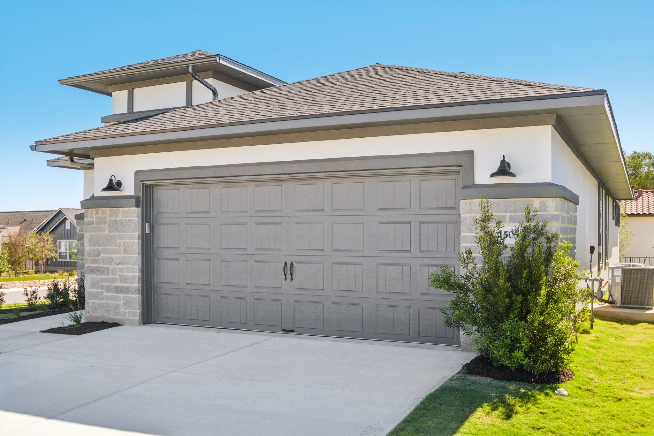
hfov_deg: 53.1
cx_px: 327
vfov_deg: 36.9
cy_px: 218
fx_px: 654
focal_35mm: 36
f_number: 8
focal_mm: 24
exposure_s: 1/200
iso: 400
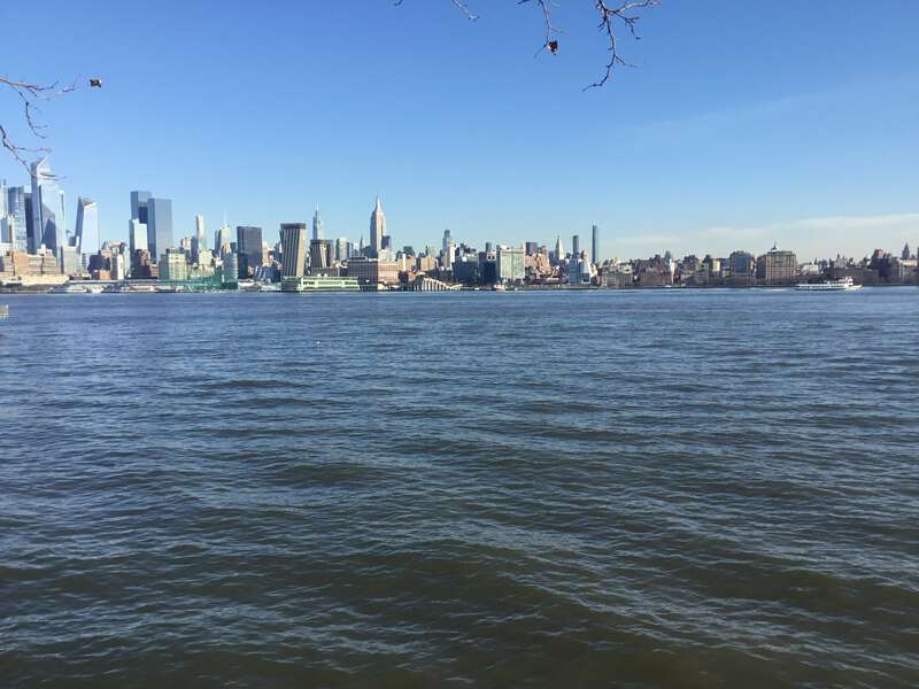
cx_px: 460
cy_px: 344
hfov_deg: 58.4
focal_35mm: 31
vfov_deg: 45.4
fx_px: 823
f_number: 2.4
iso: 25
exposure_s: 1/981
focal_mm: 3.3
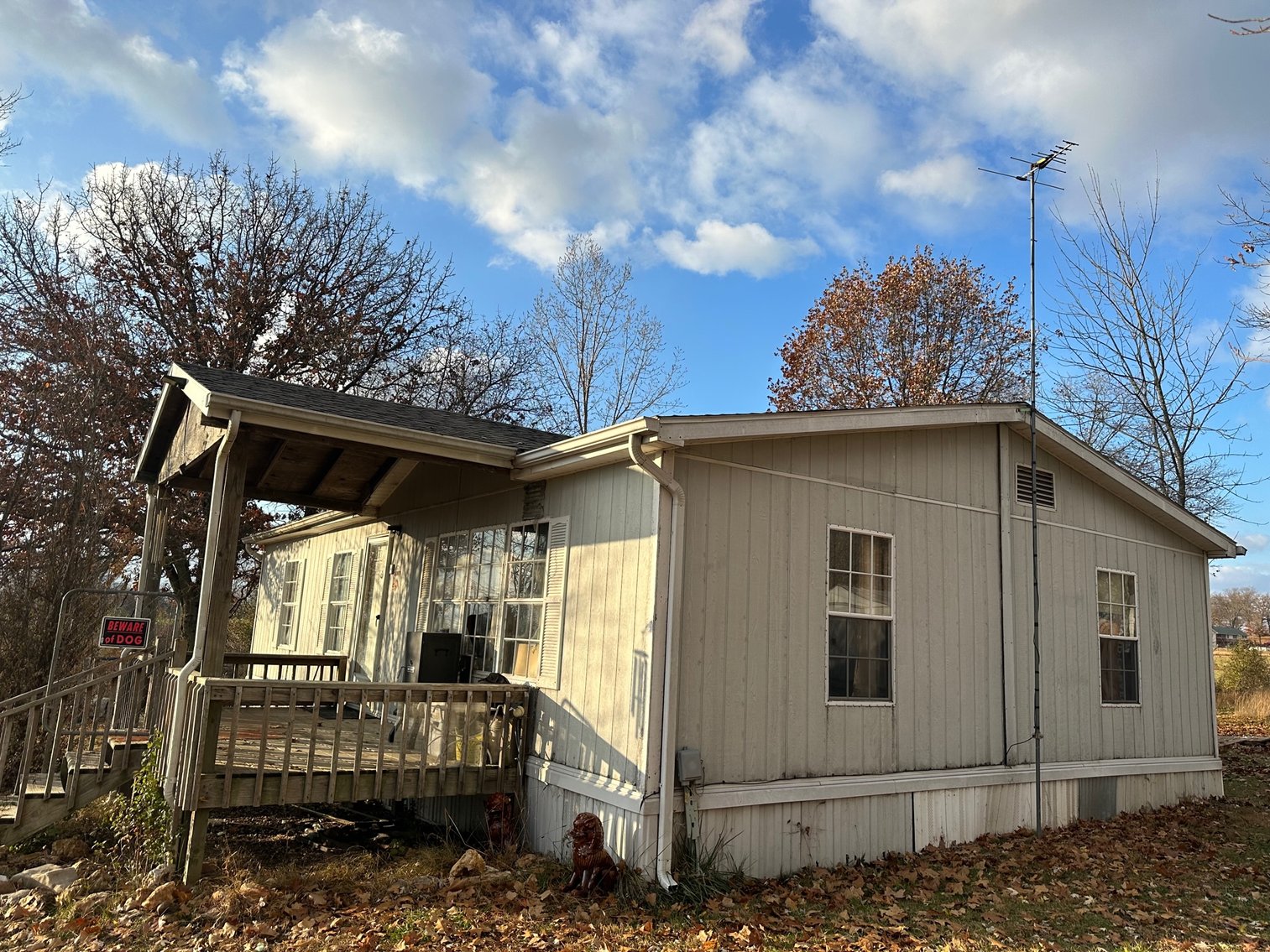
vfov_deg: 56.8
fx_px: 881
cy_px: 476
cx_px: 635
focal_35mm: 24
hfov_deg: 71.6
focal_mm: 6.86
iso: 80
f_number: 1.78
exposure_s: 1/2732
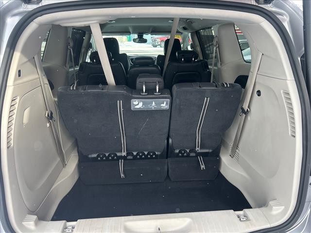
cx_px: 156
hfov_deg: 67.3
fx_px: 234
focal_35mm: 26
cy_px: 116
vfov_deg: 53.1
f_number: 1.5
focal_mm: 5.7
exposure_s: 1/319
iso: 50
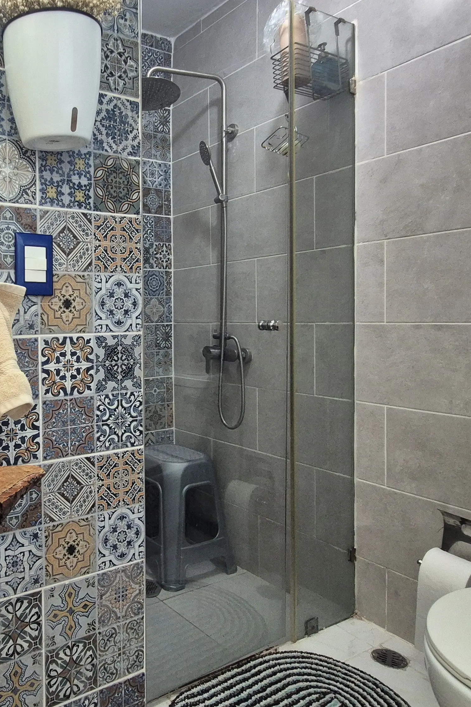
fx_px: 471
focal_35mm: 24
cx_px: 63
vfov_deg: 73.7
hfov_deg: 48.5
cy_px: 338
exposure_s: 1/60
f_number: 2.2
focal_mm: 2.2
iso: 500
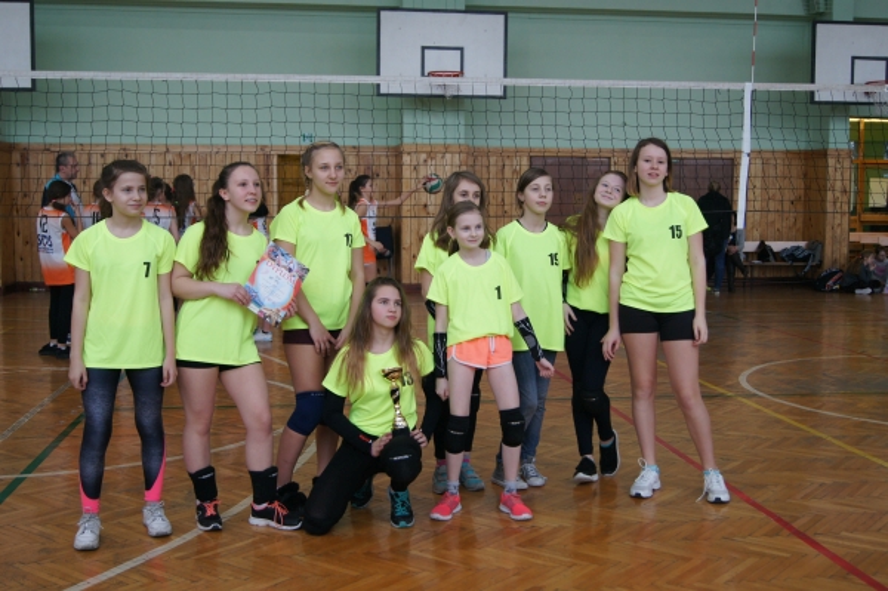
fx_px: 1035
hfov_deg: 46.4
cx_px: 444
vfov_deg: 31.8
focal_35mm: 42
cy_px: 296
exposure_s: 1/125
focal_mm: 28
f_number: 4.5
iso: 500
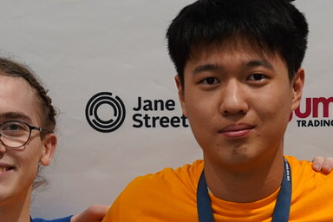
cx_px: 214
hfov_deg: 9.7
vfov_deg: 6.4
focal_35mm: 211
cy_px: 371
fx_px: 1952
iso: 640
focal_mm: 50
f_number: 2.8
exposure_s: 1/50
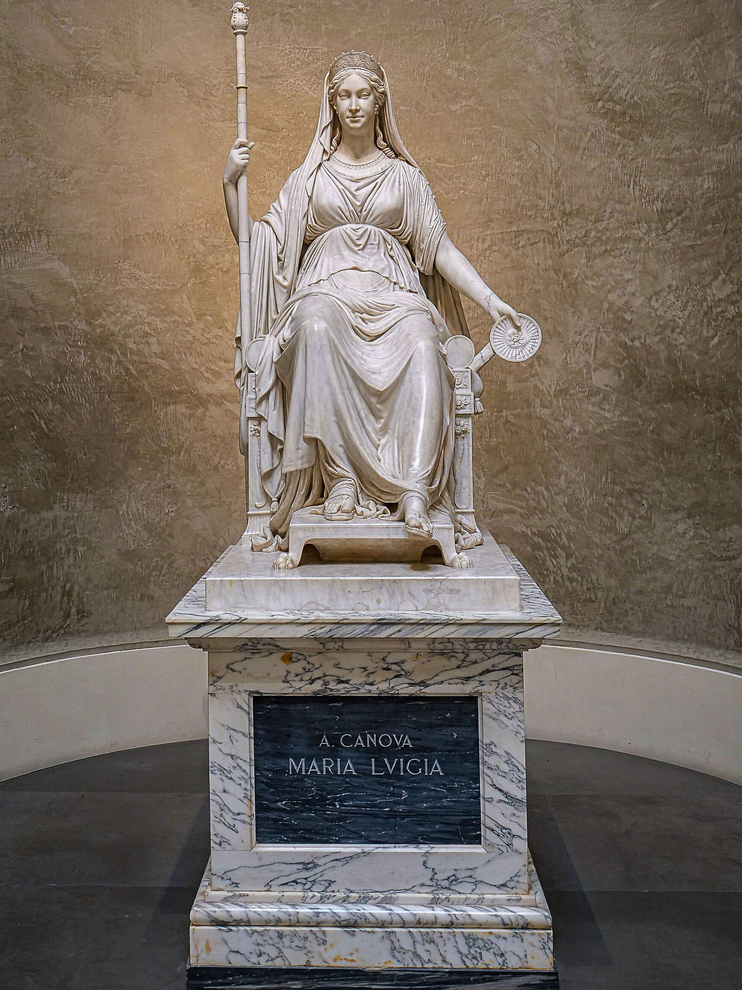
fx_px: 943
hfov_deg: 42.9
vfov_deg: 55.3
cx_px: 367
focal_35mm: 33
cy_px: 482
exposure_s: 1/6
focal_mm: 16
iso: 200
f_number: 3.1
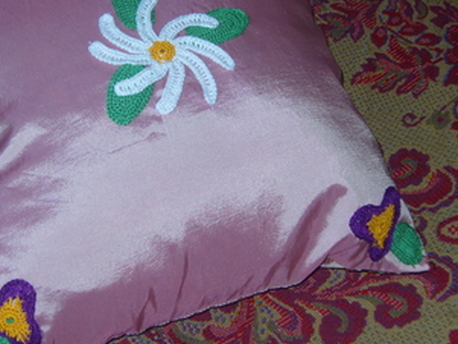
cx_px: 142
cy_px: 118
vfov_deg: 22.9
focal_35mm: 64
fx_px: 847
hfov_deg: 30.0
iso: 100
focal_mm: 7.4
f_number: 2.8
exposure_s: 1/30
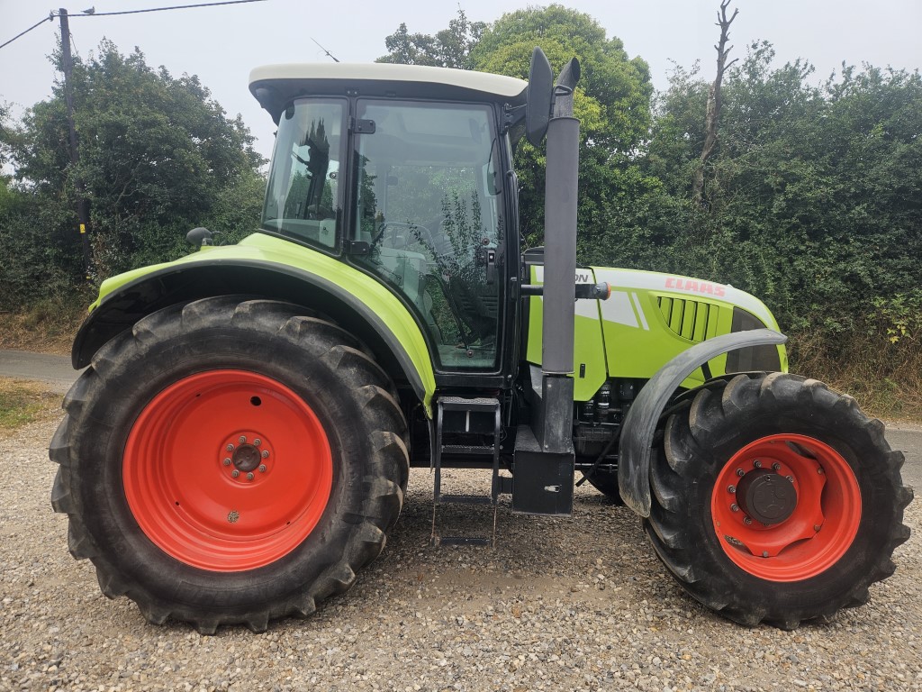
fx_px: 613
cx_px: 461
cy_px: 346
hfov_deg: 73.9
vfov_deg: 58.9
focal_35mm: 23
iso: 25
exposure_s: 1/206
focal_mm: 5.4
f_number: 1.8
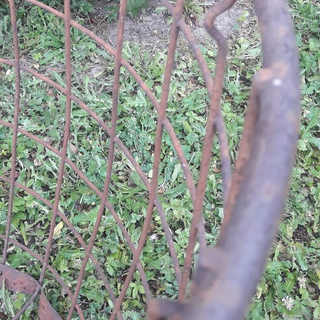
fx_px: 565
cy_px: 34
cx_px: 113
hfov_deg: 31.4
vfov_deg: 30.3
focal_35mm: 54
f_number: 1.9
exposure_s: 1/100
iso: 64
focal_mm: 3.7
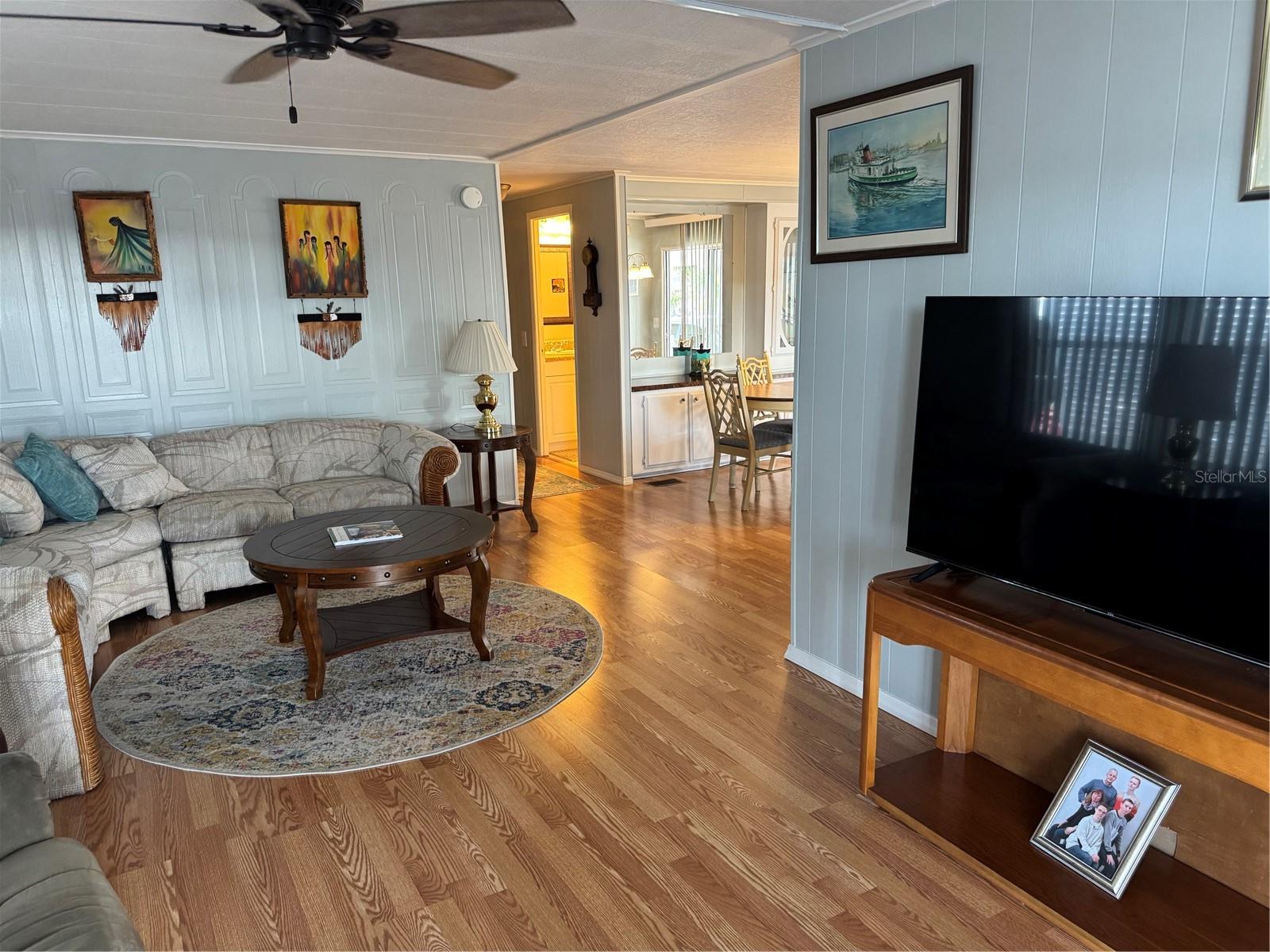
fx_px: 881
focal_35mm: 24
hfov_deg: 71.6
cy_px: 476
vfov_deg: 56.8
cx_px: 635
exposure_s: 1/60
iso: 320
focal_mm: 6.76
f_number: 1.78
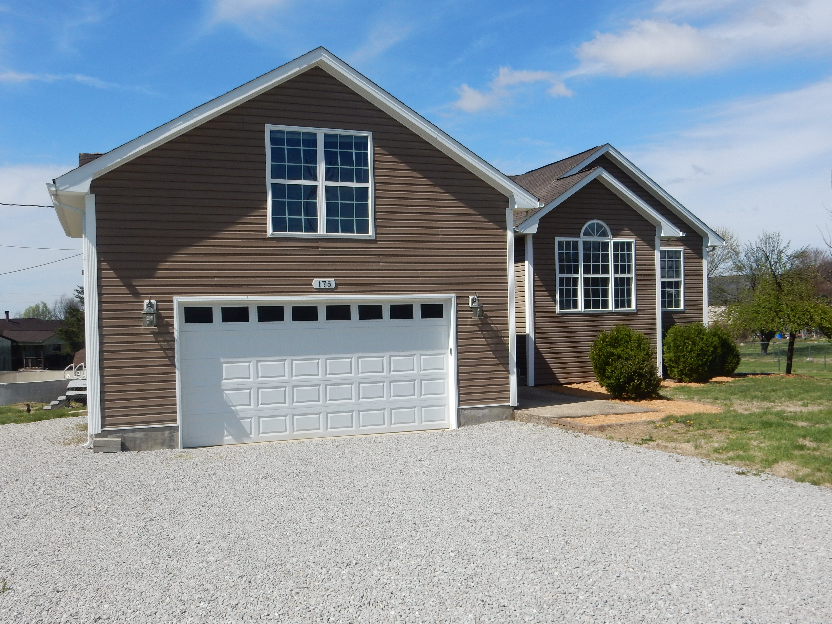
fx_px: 769
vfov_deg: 44.1
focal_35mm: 32
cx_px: 406
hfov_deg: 56.8
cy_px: 332
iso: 125
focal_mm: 5.4
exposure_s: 1/1600
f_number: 4
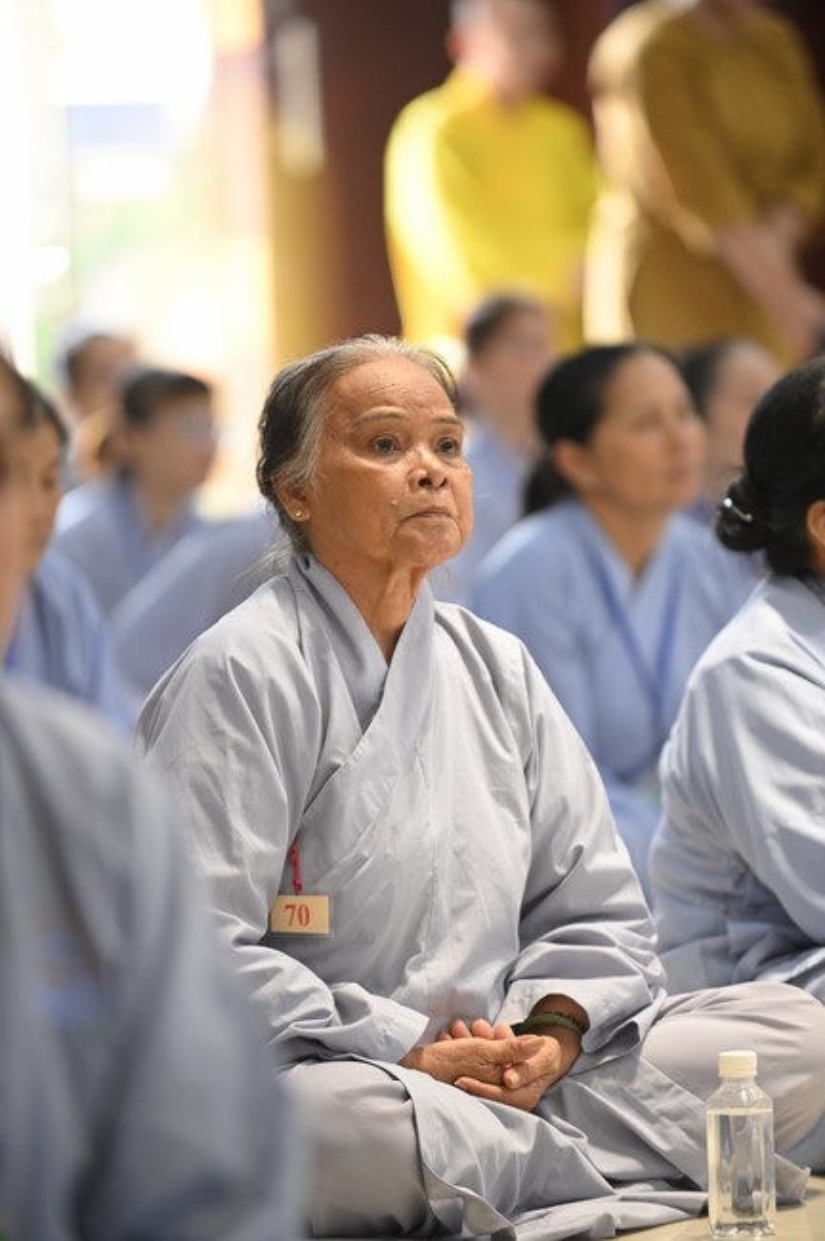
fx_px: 6889
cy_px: 620
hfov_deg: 6.9
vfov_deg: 10.3
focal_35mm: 200
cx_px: 412
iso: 4000
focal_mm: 200
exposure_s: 1/200
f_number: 3.2
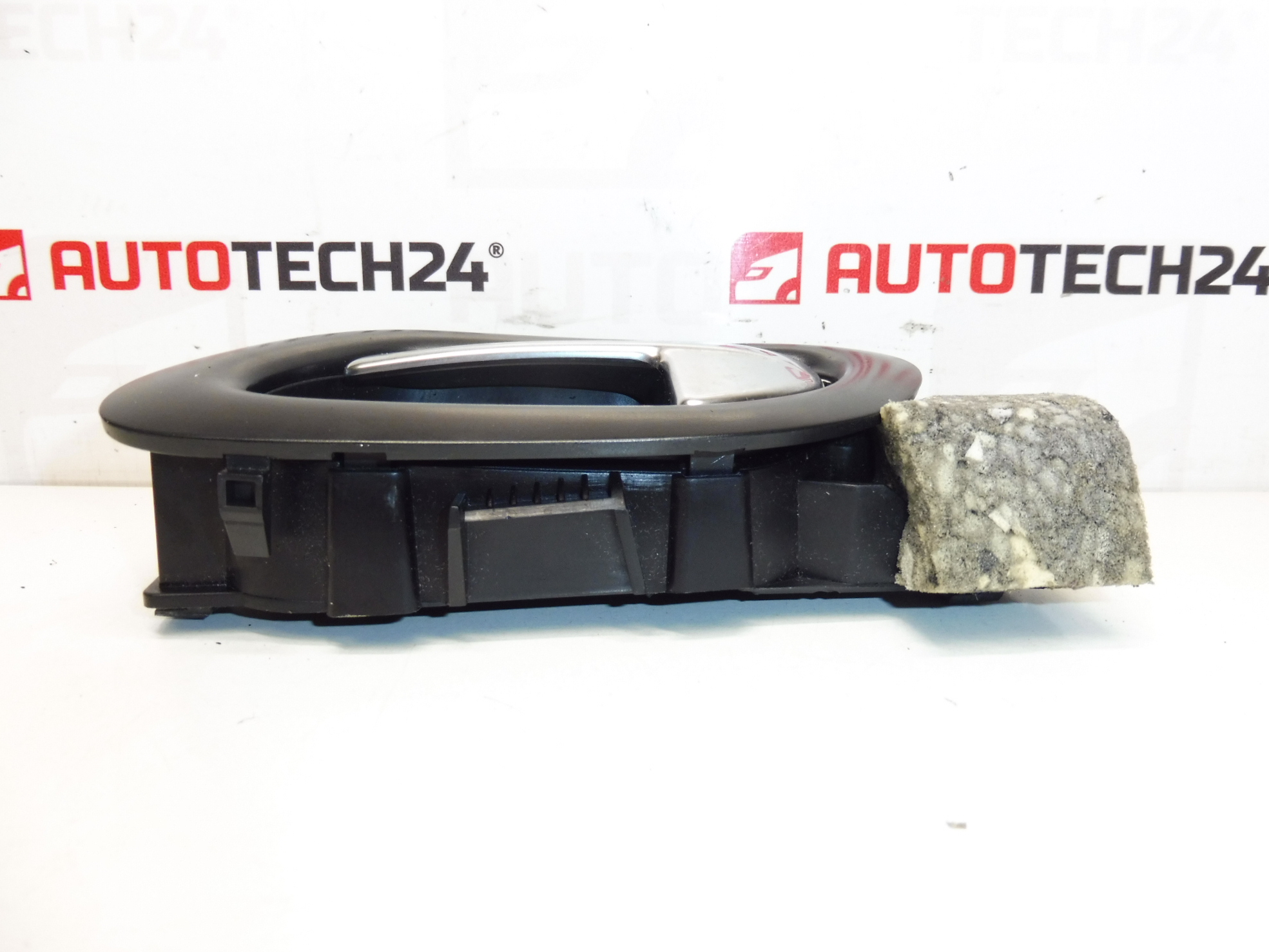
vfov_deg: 53.1
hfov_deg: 67.3
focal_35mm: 26
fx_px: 953
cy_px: 475
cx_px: 628
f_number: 3.5
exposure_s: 1/80
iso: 200
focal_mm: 4.4
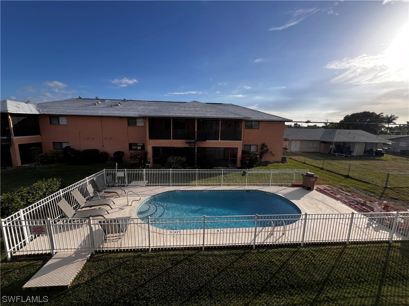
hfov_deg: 106.2
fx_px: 154
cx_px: 204
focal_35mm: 13
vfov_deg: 89.9
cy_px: 153
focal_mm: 1.57
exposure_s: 1/1167
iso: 32
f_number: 1.8
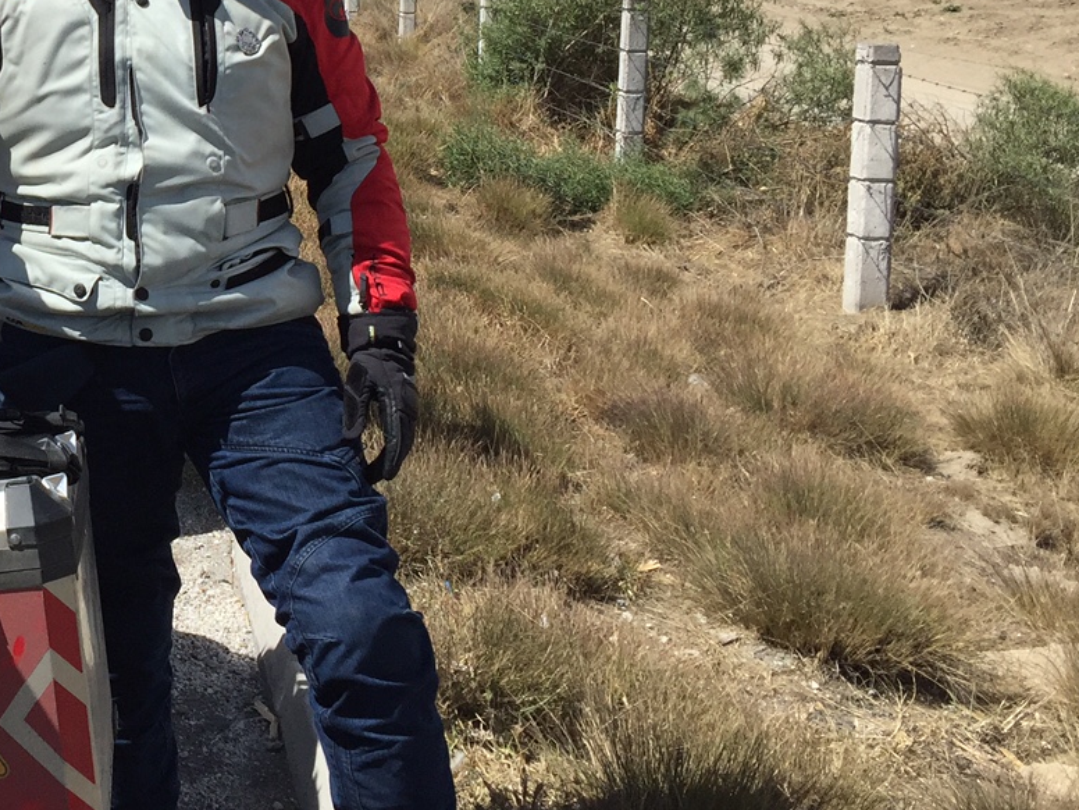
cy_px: 82
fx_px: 1901
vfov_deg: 23.4
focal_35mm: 61
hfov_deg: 29.5
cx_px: -7
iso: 32
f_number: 2.2
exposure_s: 1/2639
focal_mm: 4.15
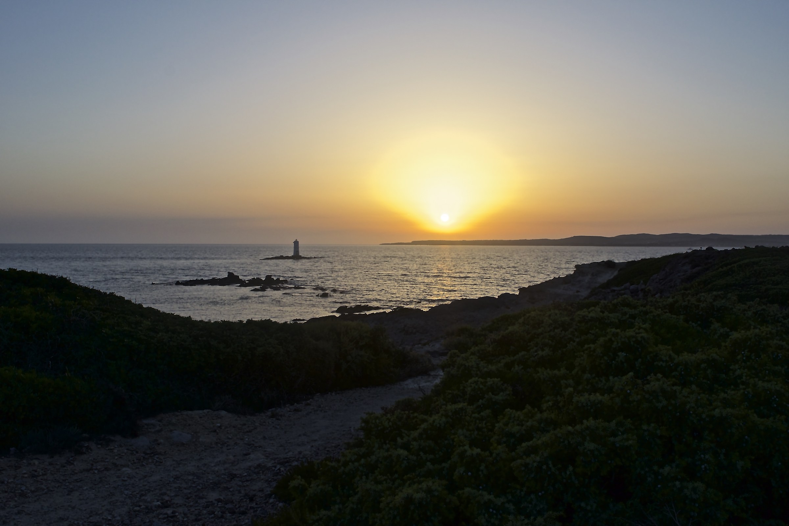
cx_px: 394
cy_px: 263
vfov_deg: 41.7
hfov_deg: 59.5
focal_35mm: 32
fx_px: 690
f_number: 11
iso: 400
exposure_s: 1/400
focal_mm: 21
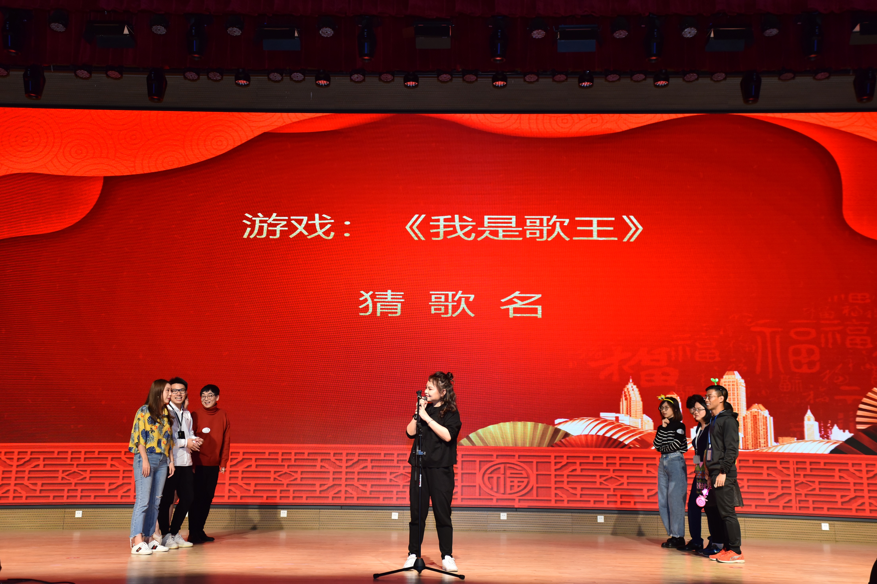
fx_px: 1023
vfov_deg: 31.9
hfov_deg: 46.4
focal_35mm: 42
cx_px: 438
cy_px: 292
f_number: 3.5
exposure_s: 1/250
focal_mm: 42
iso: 1600
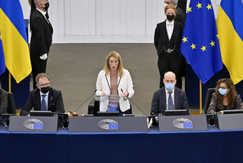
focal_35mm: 324
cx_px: 112
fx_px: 2188
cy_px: 60
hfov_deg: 6.4
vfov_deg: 4.2
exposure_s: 1/500
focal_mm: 230
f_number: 6
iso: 5000
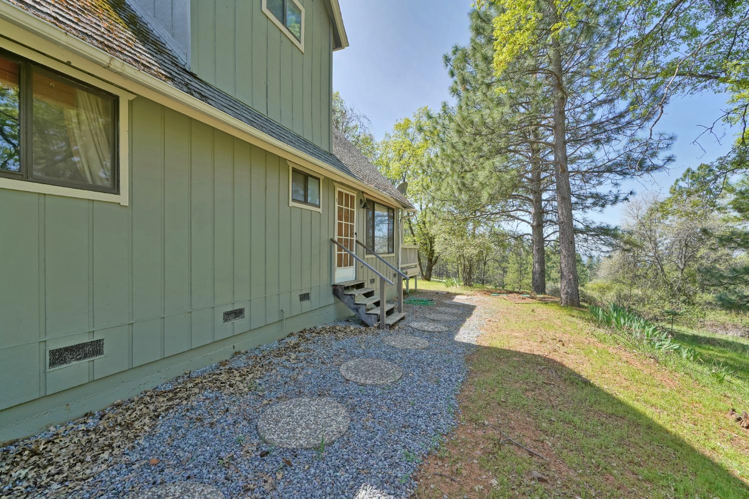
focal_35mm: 15
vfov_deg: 77.3
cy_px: 250
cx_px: 374
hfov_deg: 100.4
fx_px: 312
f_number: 7.1
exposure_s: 1/60
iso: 100
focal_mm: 15
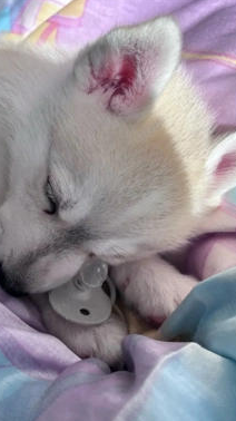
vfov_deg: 64.3
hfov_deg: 38.8
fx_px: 334
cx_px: 99
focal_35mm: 30
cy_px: 221
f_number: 1.6
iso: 50
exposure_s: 1/621
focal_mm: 5.1
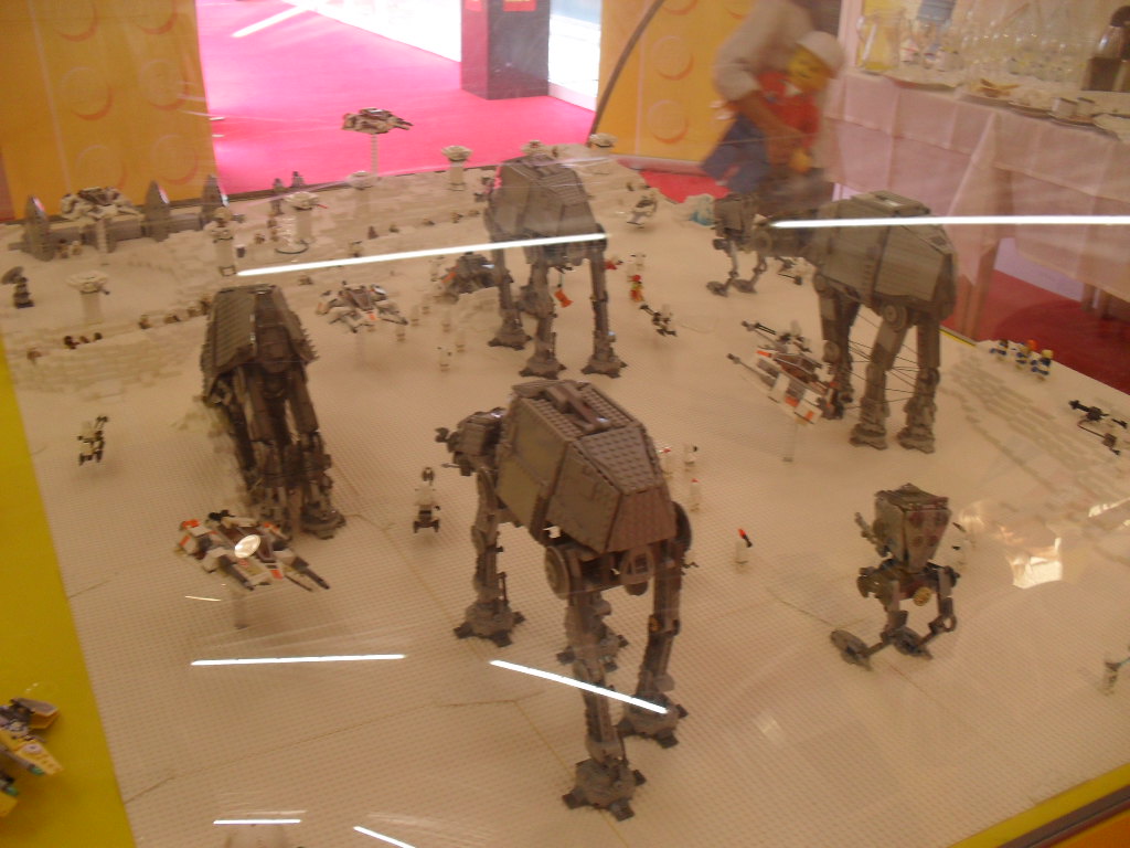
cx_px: 565
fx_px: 1143
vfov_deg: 40.7
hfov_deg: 52.6
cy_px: 424
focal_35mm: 35
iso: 120
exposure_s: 1/30
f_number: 3.2
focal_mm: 6.3
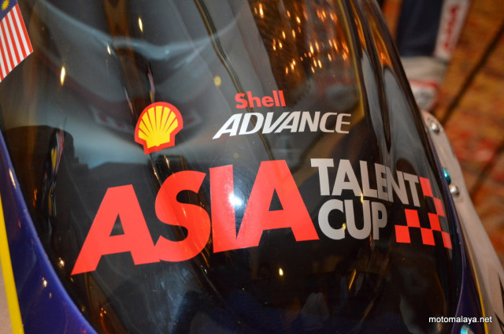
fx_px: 838
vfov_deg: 22.5
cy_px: 167
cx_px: 252
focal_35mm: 60
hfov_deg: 33.5
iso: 3200
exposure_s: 1/60
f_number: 4.5
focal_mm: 40
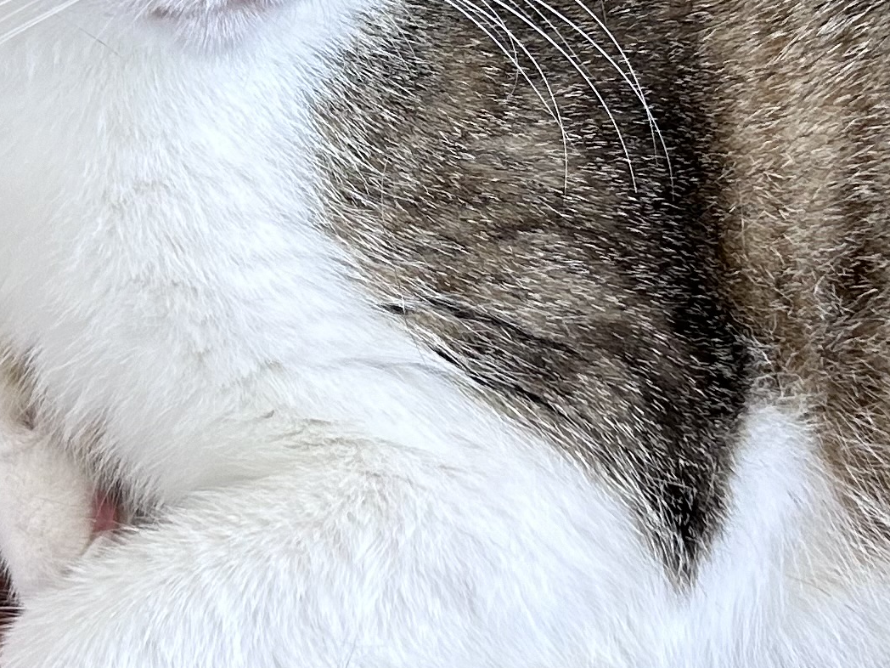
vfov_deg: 14.7
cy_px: 184
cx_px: 432
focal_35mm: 100
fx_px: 2571
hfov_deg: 19.6
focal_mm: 5.7
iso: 125
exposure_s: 1/94
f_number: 1.5
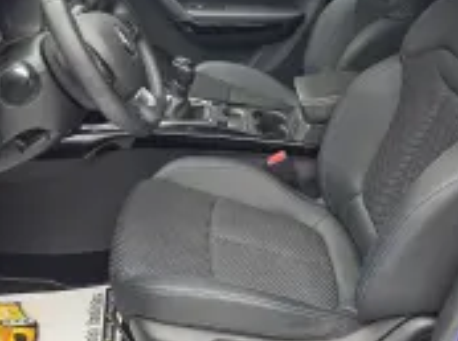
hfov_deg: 39.6
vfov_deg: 30.0
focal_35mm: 48
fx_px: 634
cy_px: 127
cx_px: 262
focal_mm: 6.25
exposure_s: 1/100
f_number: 1.7
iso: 80
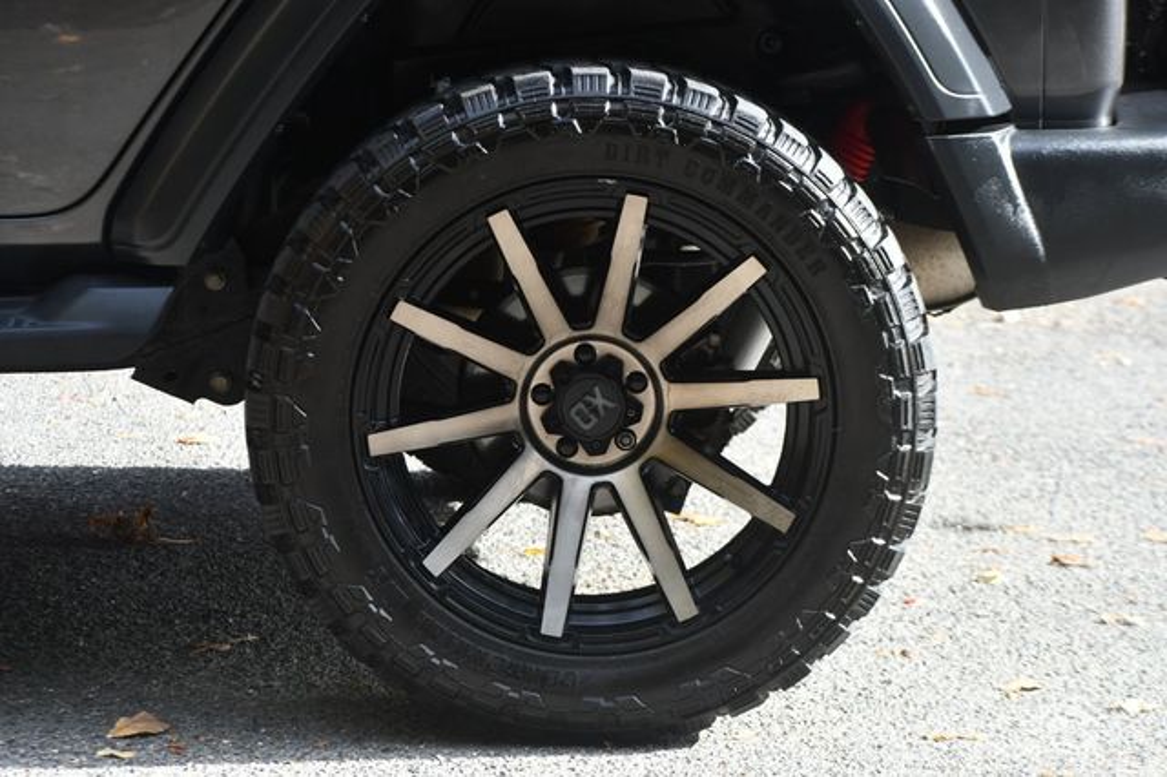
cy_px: 388
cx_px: 584
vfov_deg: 9.3
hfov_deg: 14.0
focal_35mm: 147
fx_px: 4763
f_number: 5.6
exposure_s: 1/250
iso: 250
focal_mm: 98
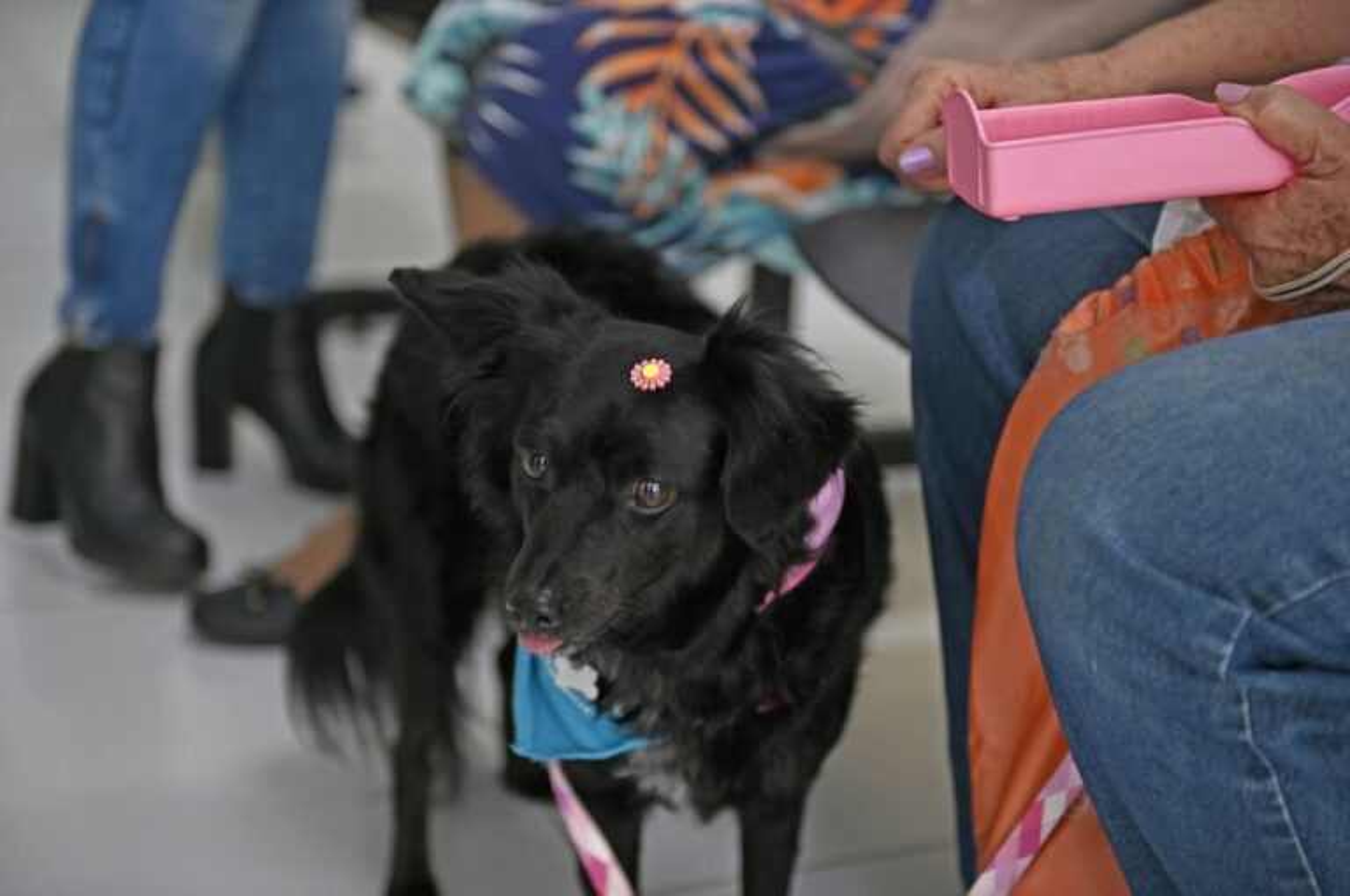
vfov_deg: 24.1
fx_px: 2097
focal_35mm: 56
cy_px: 448
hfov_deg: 35.7
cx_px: 675
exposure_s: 1/160
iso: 800
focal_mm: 56
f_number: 2.8
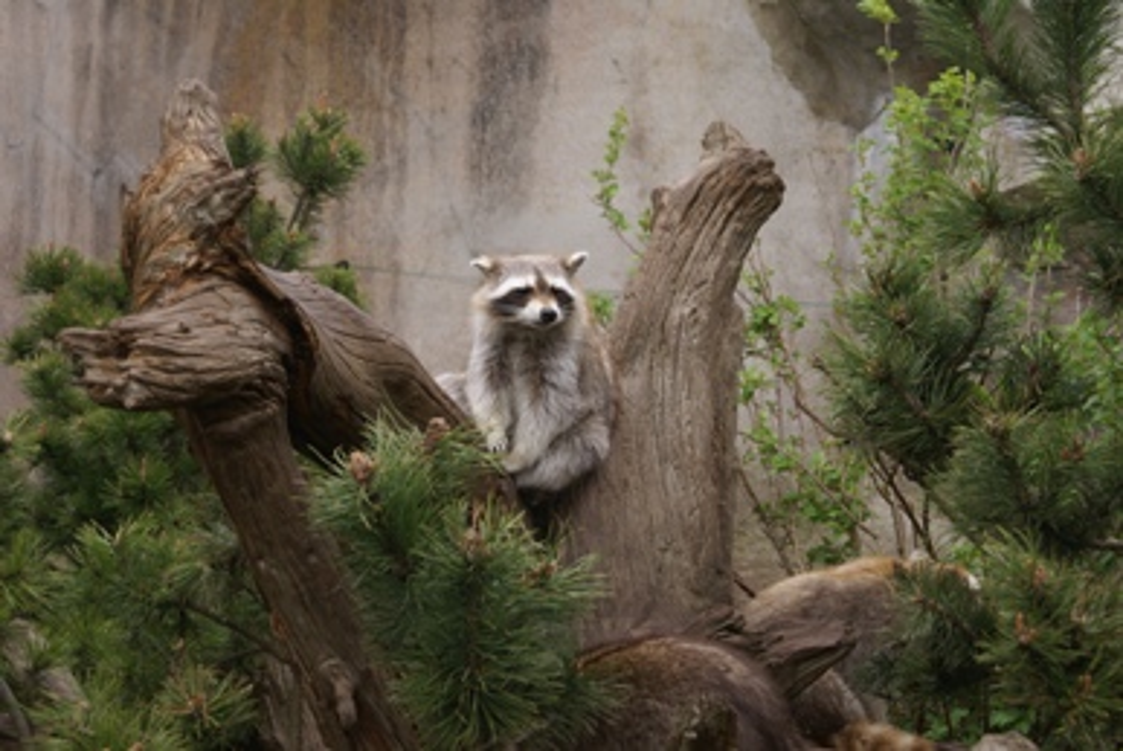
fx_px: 3279
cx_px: 562
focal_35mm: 105
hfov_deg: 19.4
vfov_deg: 13.1
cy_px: 376
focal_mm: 70
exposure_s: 1/125
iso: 100
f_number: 6.3
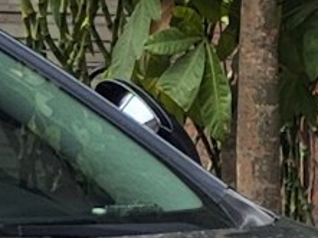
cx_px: -303
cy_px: 478
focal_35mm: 192
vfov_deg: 7.4
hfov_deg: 9.6
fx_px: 1765
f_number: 1.8
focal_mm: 4.68
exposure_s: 1/100
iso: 50
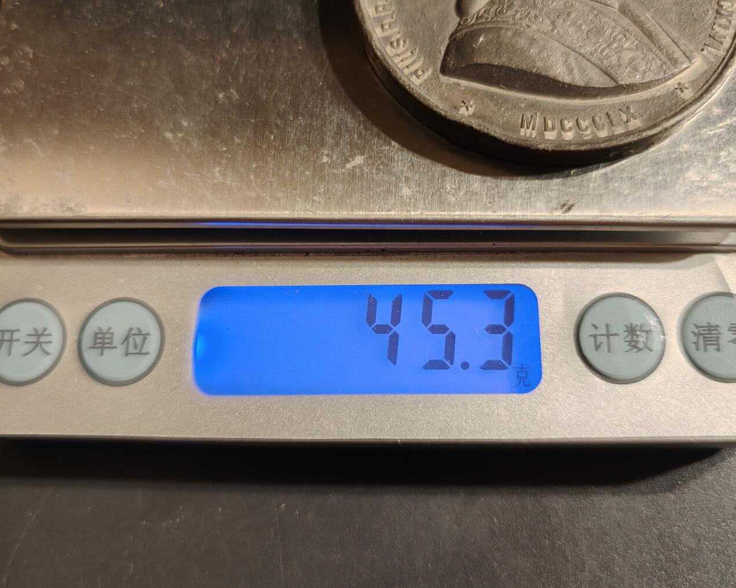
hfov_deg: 55.6
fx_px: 697
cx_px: 392
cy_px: 281
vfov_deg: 45.8
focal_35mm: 32
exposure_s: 1/140
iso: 250
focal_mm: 6.06
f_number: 1.6
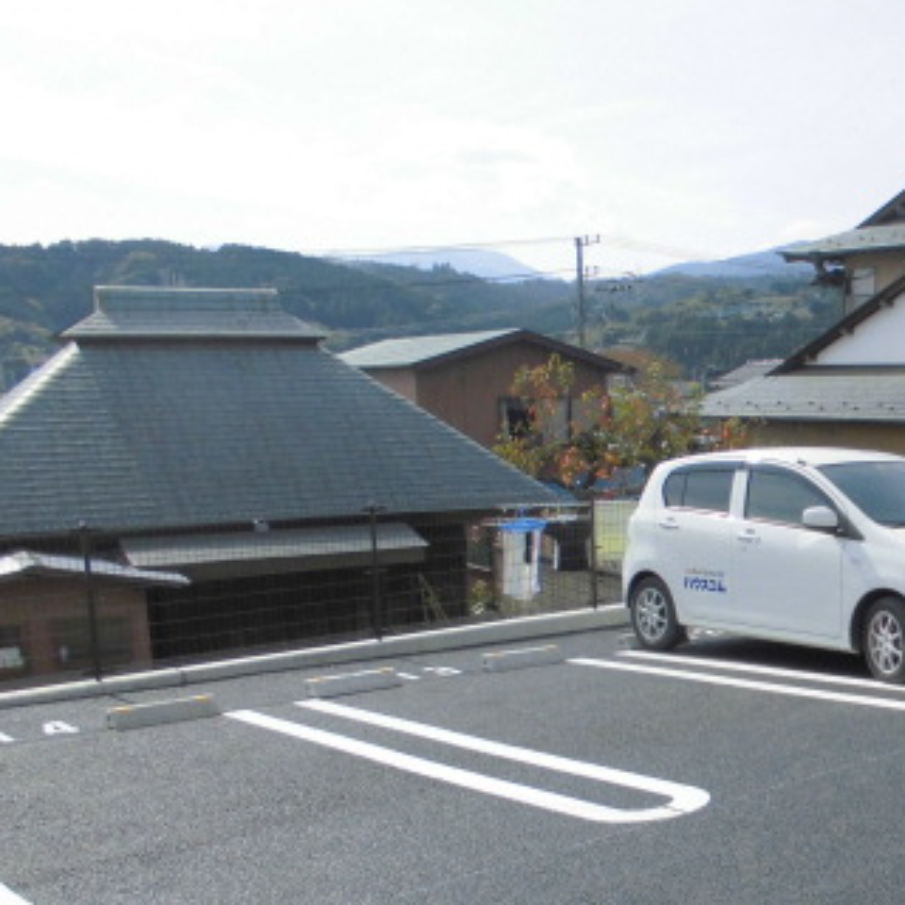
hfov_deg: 33.7
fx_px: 1361
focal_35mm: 46
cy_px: 642
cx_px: 899
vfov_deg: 36.2
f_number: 3.5
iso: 100
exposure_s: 1/800
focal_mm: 4.6
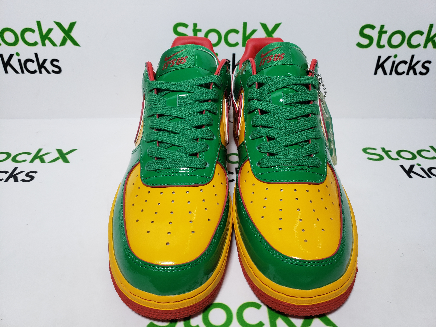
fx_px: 327
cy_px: 164
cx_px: 218
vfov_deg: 53.1
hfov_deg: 67.3
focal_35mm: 26
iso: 50
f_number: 1.5
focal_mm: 4.3
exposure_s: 1/443
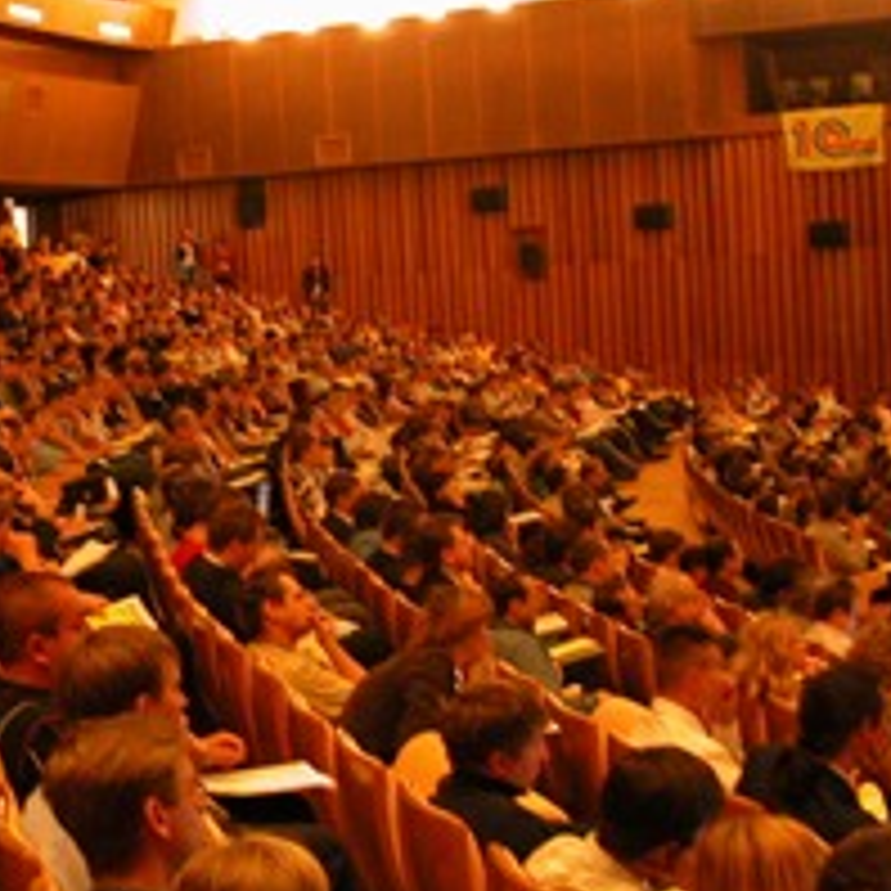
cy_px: 410
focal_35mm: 70
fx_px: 2038
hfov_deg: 24.0
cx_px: 86
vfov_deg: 24.6
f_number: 2.8
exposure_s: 1/3.4
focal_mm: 8.9
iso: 400
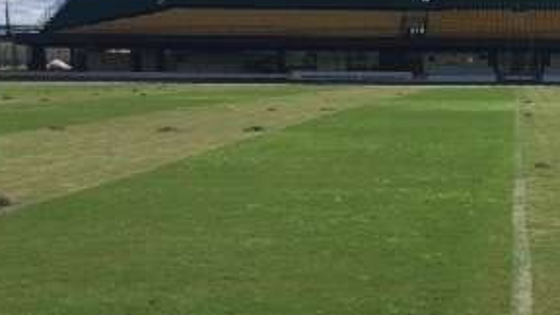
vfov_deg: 17.7
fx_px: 1010
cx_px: 527
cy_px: 191
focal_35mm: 68
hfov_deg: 29.4
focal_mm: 4.12
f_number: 2.2
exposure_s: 1/3425
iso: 40
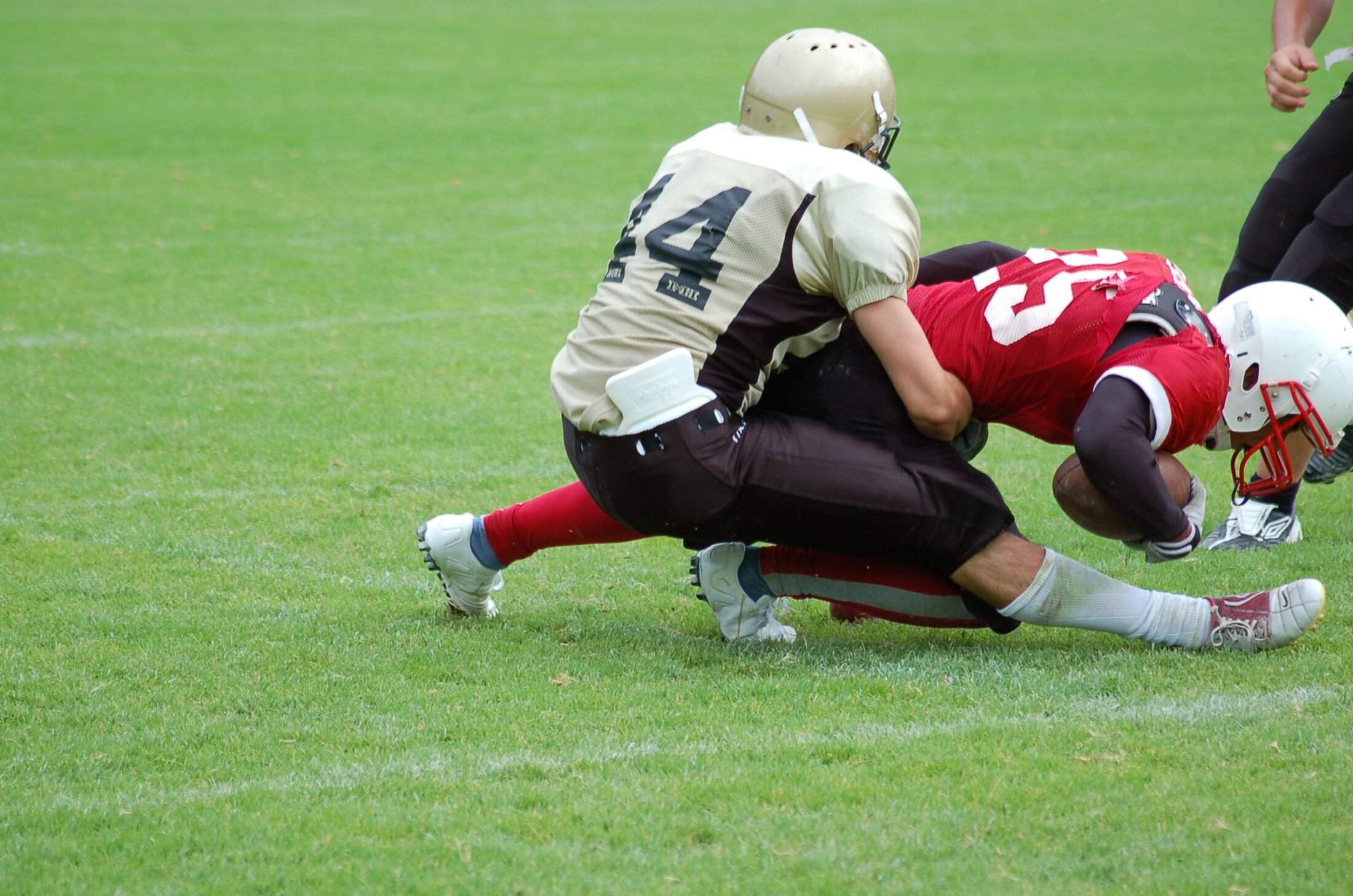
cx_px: 676
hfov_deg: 9.2
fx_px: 8440
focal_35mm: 225
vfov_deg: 6.1
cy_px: 448
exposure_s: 1/1000
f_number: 4.5
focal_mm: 150
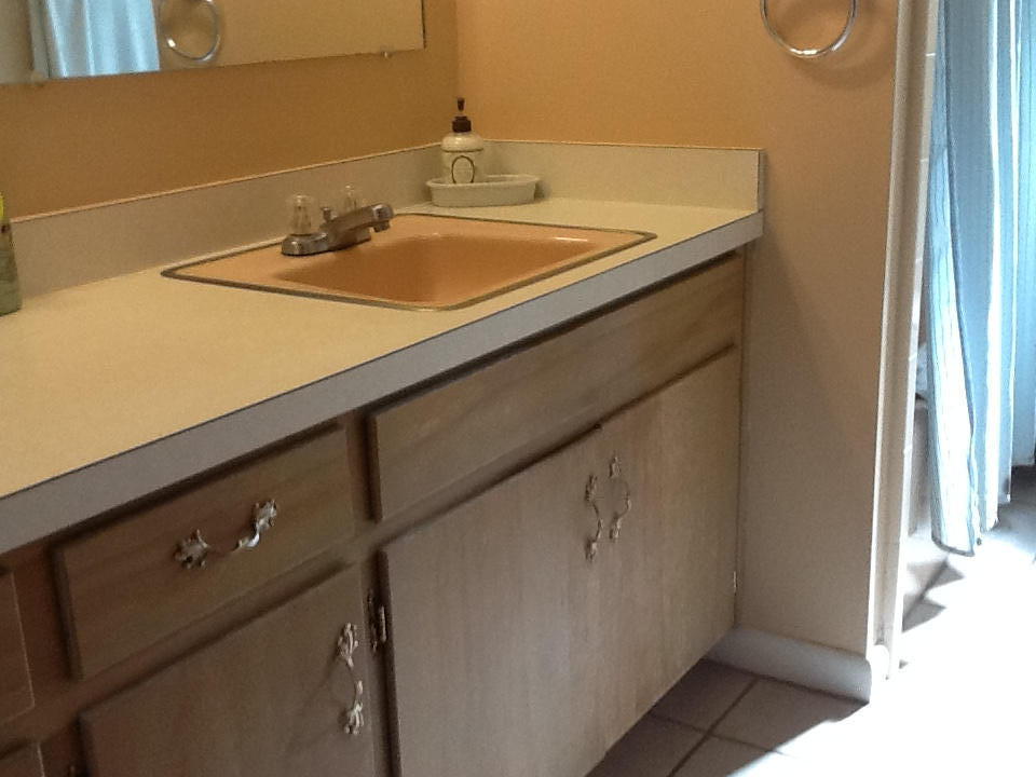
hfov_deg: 42.9
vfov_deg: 32.9
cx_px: 518
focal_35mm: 44
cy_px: 388
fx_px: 1317
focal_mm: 2.03
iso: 100
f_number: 2.4
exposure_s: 1/30
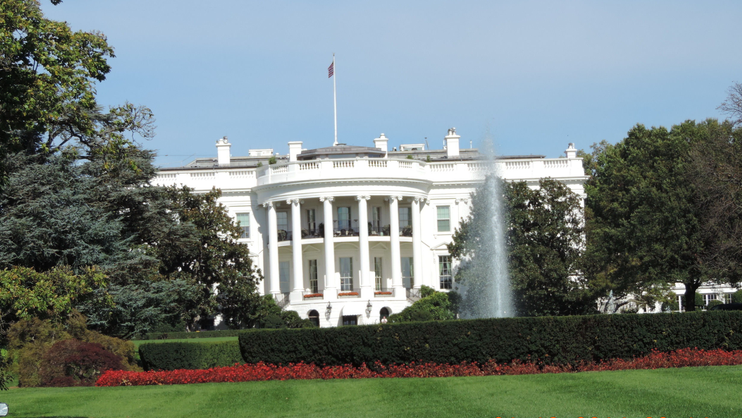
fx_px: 2263
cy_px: 205
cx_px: 370
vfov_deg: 10.5
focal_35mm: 115
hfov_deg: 18.6
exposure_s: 1/800
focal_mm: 18.7
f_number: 4.2
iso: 80
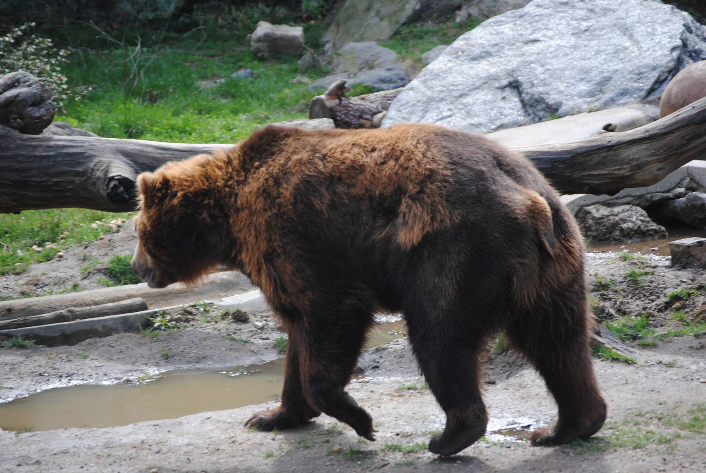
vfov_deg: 7.9
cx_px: 353
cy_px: 236
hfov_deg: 11.8
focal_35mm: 174
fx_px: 3416
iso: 200
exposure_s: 1/400
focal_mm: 116
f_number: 5
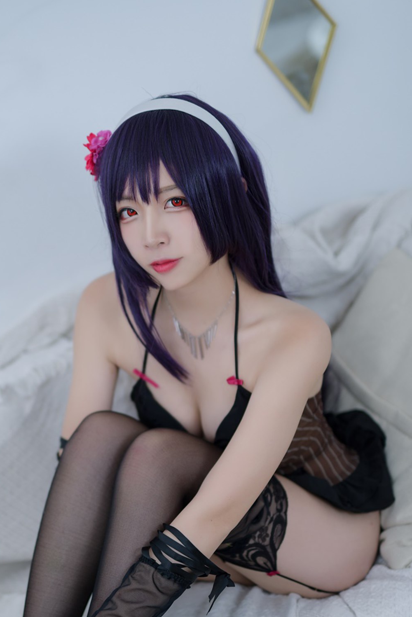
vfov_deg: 26.8
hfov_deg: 18.2
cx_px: 142
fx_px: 1286
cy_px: 410
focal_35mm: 75
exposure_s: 1/200
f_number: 1.4
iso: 100
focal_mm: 50
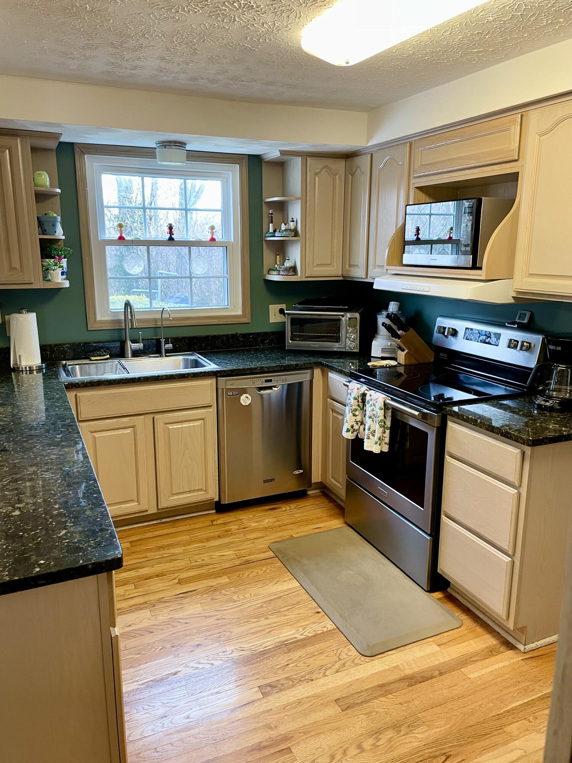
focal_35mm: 26
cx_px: 286
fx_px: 573
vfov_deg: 67.3
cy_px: 382
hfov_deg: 53.1
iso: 160
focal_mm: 4.2
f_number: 1.6
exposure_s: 1/60
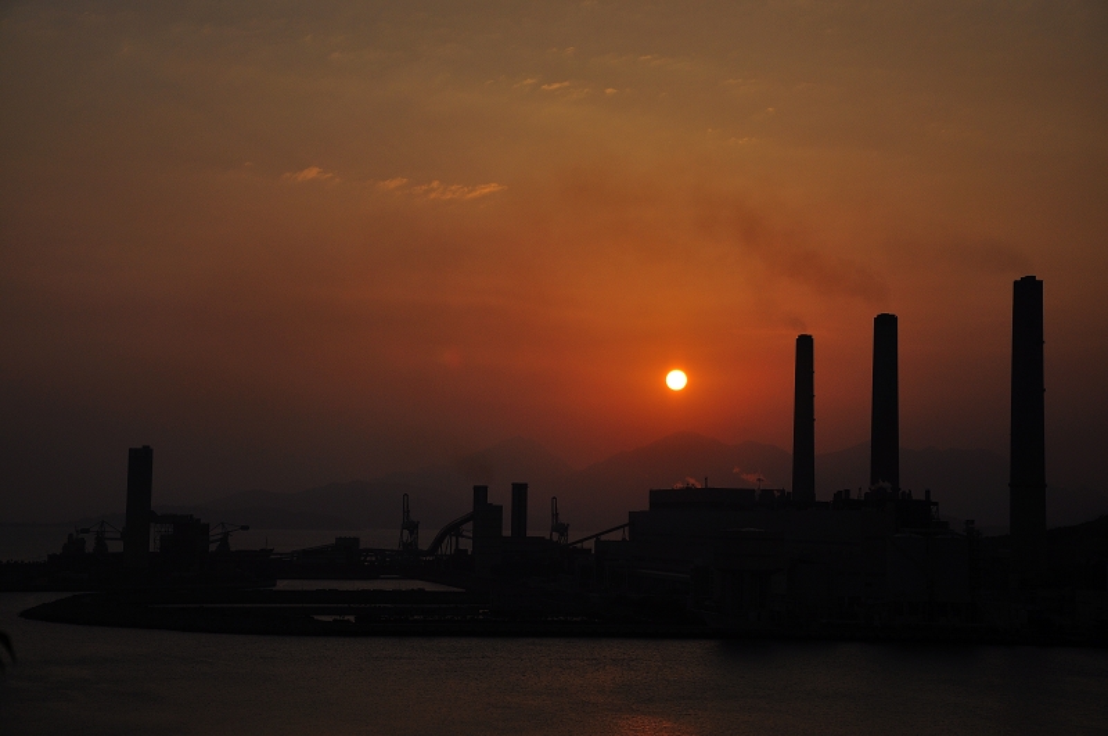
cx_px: 554
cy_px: 368
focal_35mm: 68
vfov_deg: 20.1
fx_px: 2075
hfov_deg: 29.9
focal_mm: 45
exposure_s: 1/2500
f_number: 6.3
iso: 200
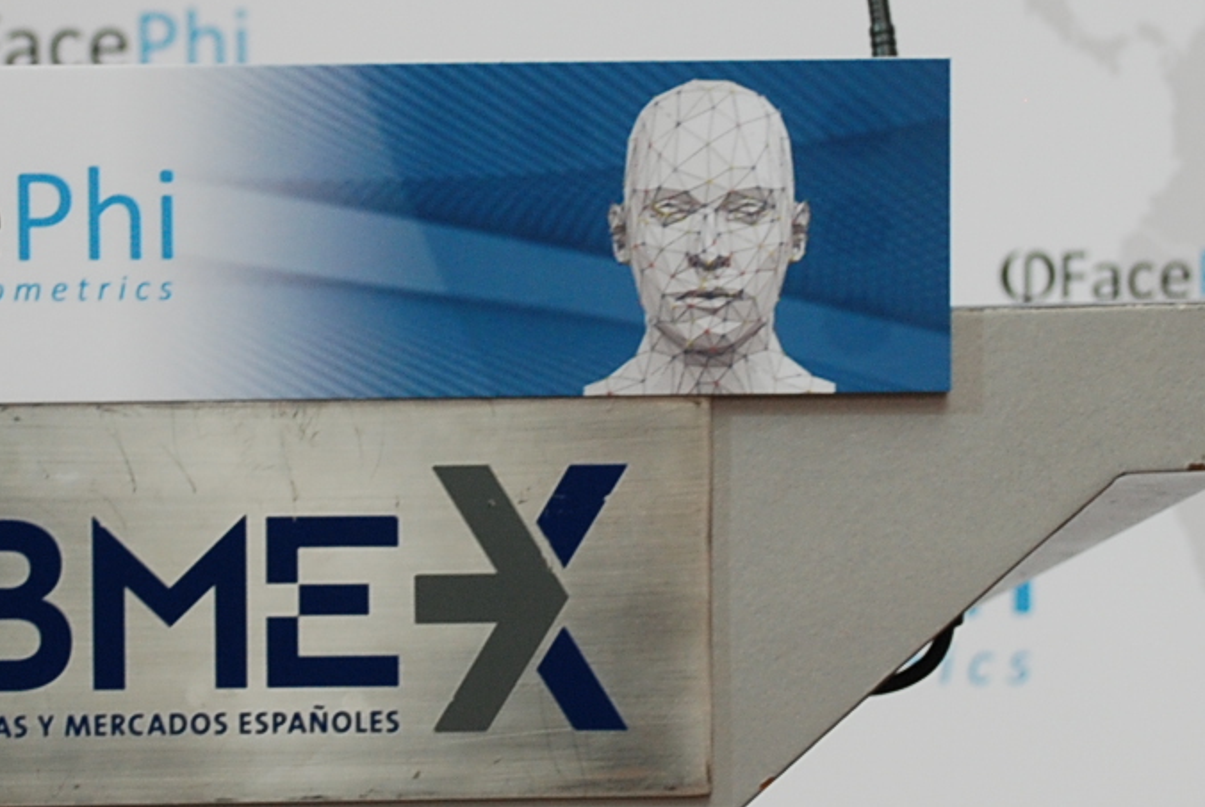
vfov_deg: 9.4
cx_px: 406
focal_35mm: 146
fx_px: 4894
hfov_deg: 14.0
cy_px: 189
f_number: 5
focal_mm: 34
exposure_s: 1/20
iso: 320
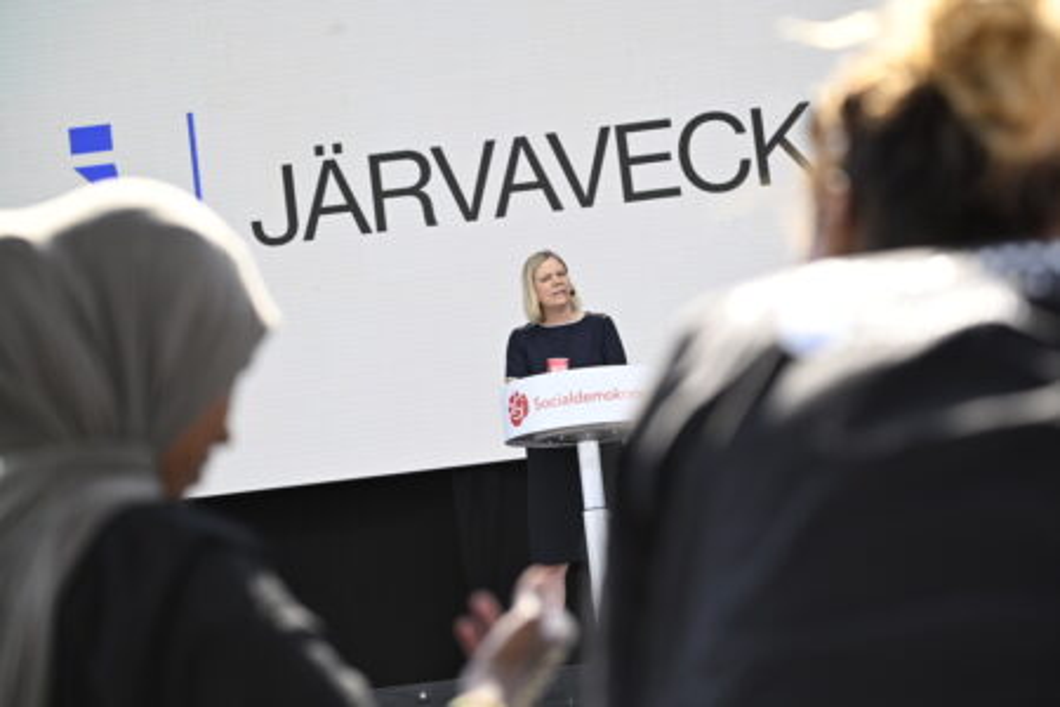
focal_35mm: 105
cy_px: 354
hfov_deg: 19.5
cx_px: 530
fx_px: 3091
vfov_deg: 13.0
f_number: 5
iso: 200
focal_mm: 105
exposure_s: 1/250
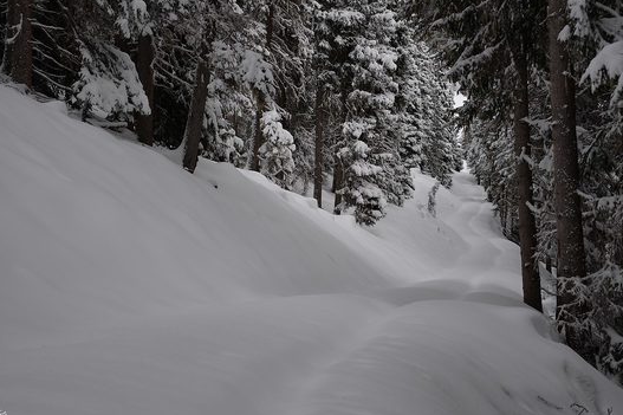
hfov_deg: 27.3
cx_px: 325
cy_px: 193
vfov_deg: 18.4
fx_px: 1280
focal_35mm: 74
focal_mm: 65
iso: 100
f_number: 2.8
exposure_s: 1/1000
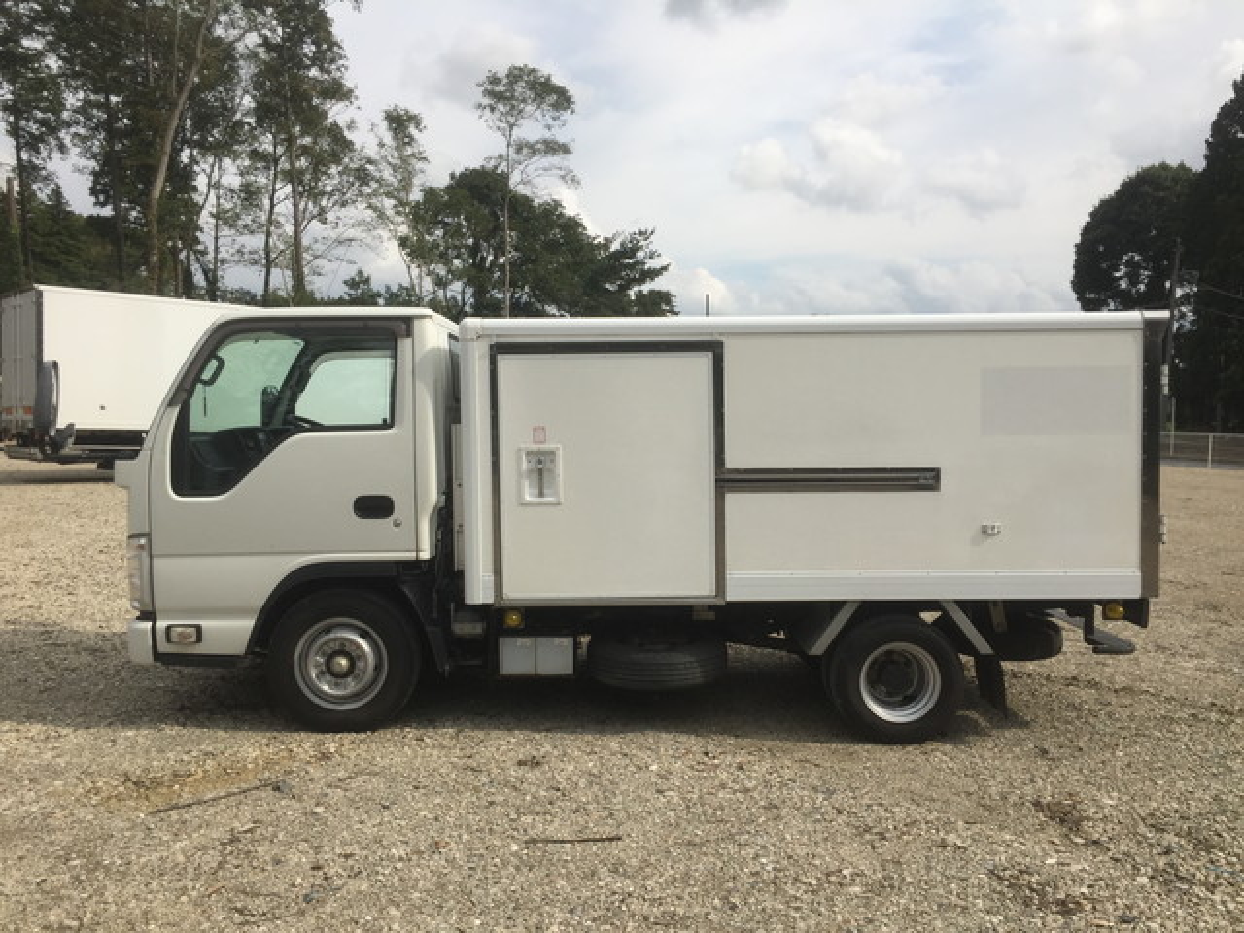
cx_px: 622
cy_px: 466
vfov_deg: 48.2
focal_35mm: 29
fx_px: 1042
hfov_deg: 61.7
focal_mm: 4.15
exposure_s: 1/2198
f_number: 2.2
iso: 32
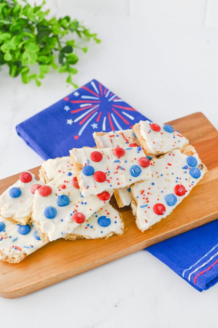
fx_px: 491
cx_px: 106
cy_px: 173
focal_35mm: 54
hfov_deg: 25.0
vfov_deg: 36.9
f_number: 5.6
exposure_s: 1/100
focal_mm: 50
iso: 220
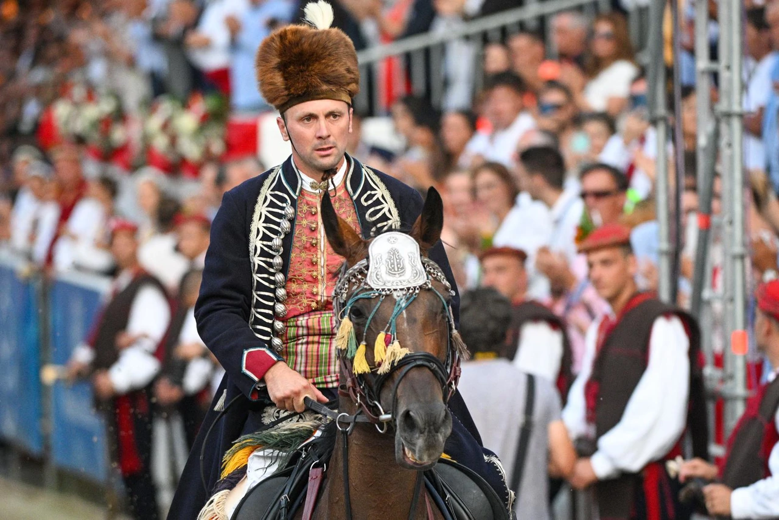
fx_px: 5194
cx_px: 390
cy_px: 260
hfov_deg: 8.6
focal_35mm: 240
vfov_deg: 5.7
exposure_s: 1/1600
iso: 4000
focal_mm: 240
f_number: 4
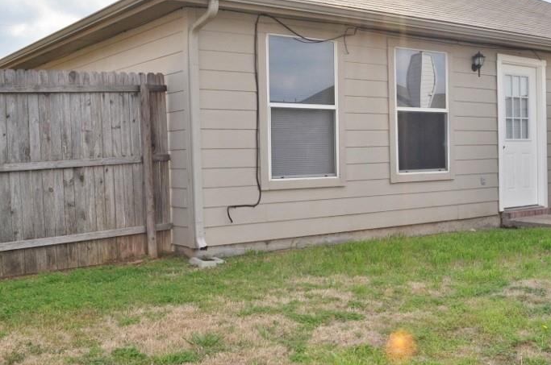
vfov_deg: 29.7
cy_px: 163
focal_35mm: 45
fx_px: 688
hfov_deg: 42.8
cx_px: 386
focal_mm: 20
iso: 200
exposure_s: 1/200
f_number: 13
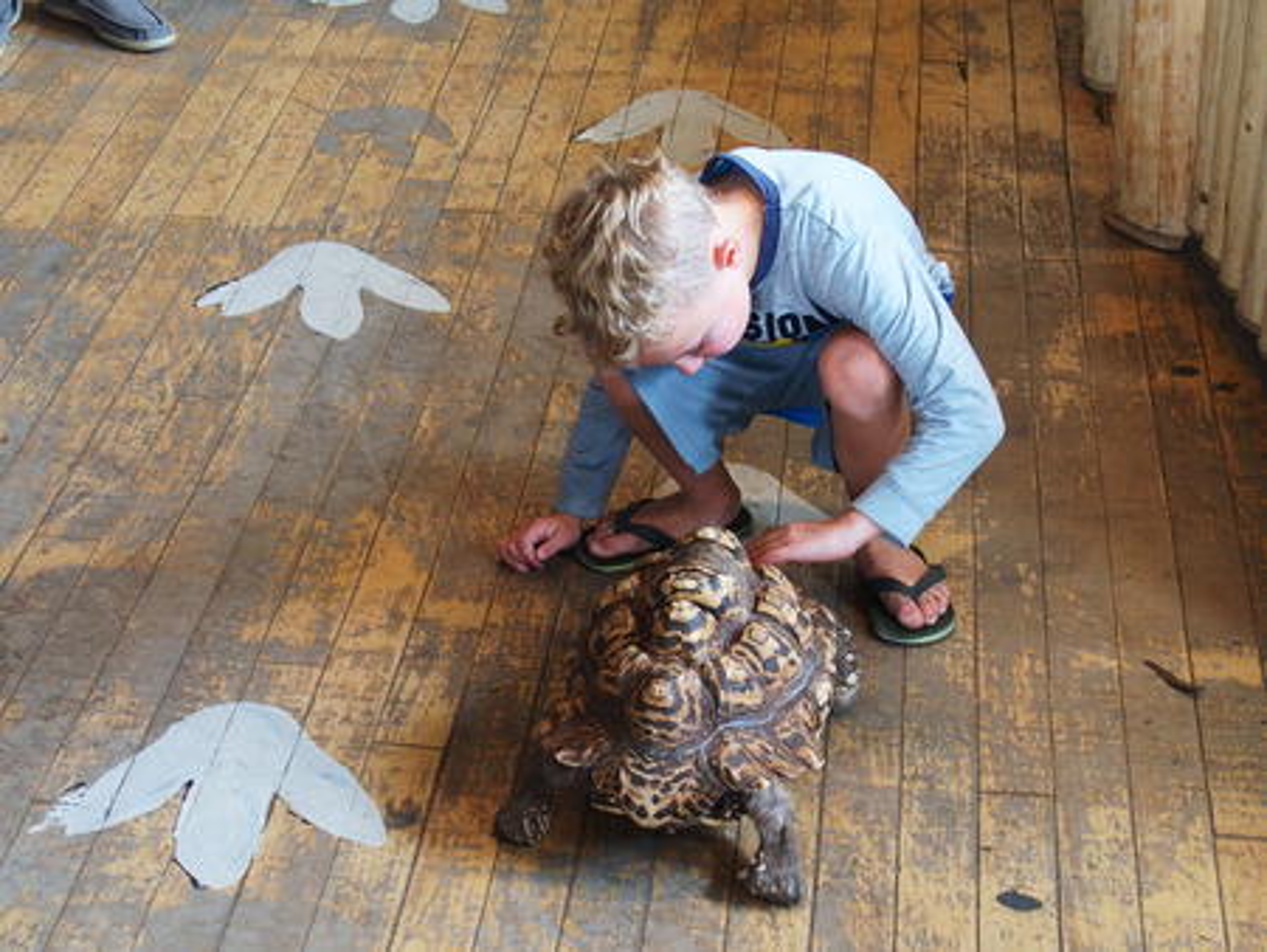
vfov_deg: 19.4
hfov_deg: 25.6
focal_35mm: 76
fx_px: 2783
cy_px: 476
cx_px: 634
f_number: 2.8
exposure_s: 1/60
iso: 400
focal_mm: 16.1
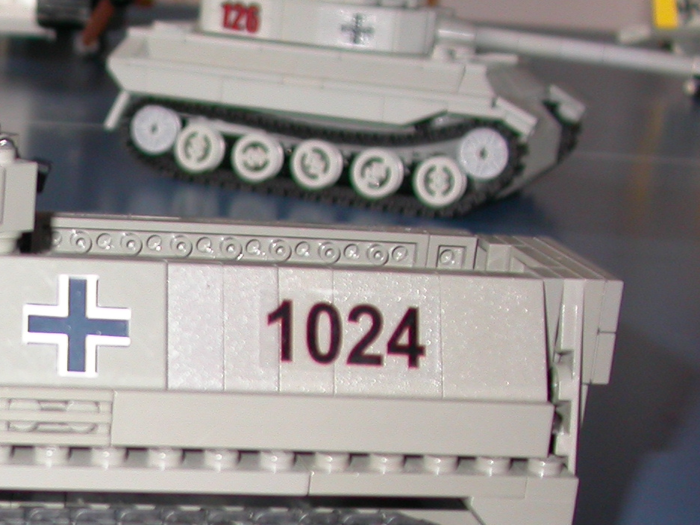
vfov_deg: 15.8
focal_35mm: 92
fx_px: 1861
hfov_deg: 20.2
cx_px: -89
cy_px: 516
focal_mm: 7.85
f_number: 2.6
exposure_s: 1/60
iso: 100
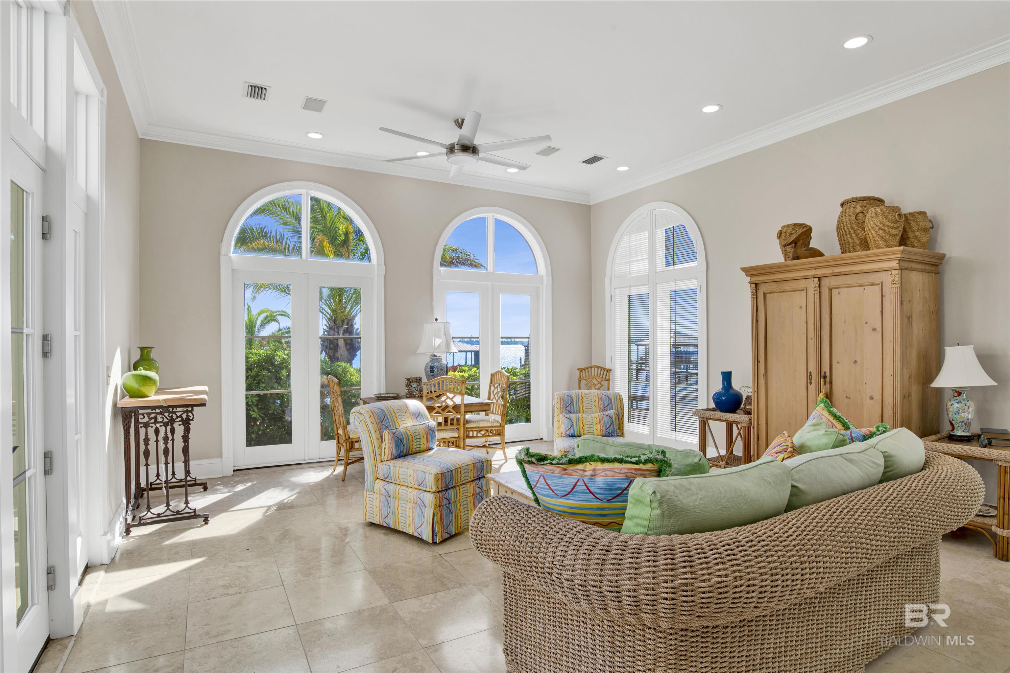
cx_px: 505
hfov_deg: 90.0
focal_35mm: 18
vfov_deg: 67.4
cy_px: 336
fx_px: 505
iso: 200
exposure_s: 1/160
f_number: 11
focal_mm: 18
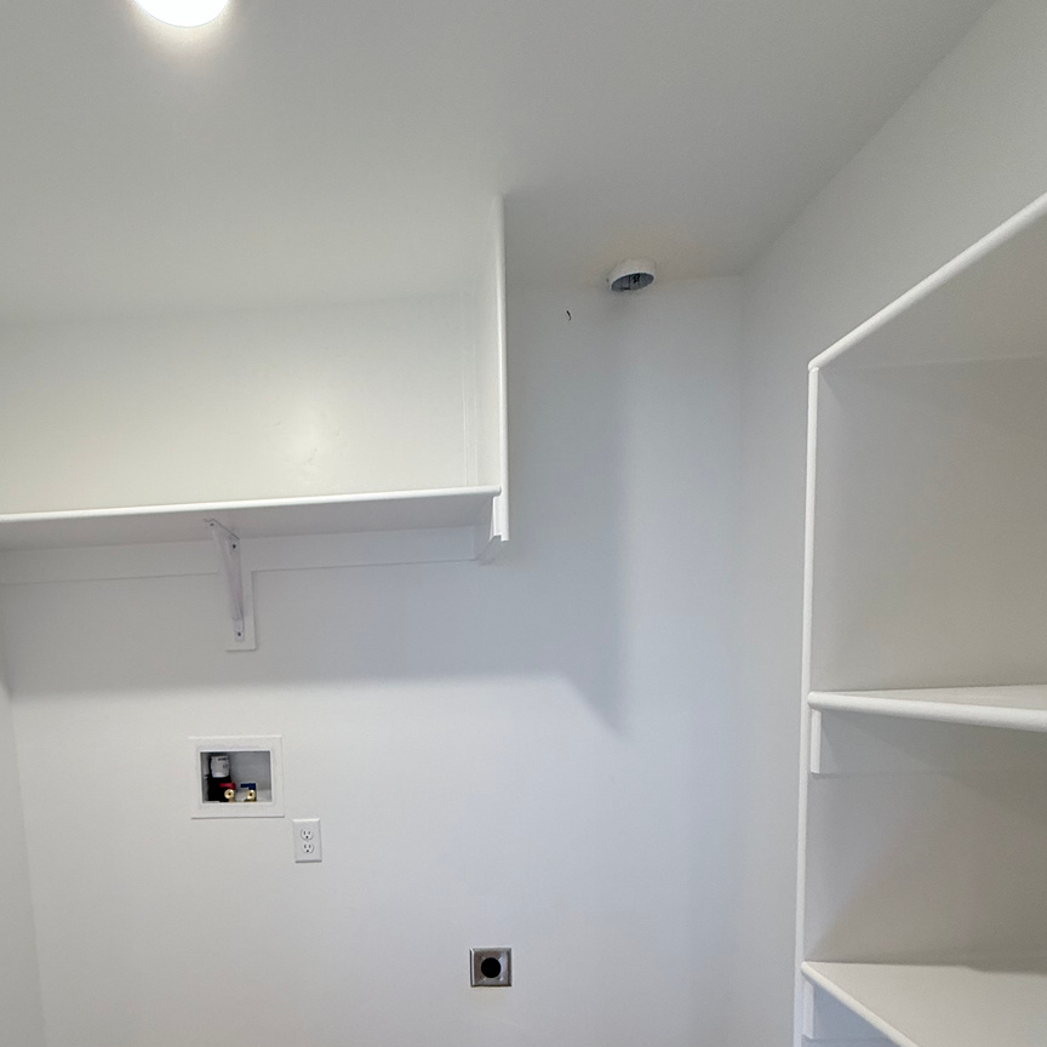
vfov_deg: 66.0
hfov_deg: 67.9
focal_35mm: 22
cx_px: 359
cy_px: 763
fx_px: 753
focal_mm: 2.22
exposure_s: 1/120
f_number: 2.2
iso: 200
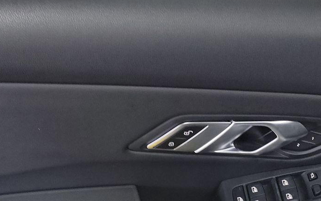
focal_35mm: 59
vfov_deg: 21.6
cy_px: 176
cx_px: 137
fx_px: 516
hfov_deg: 34.5
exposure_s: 1/59
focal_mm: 6.7
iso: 821
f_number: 1.8
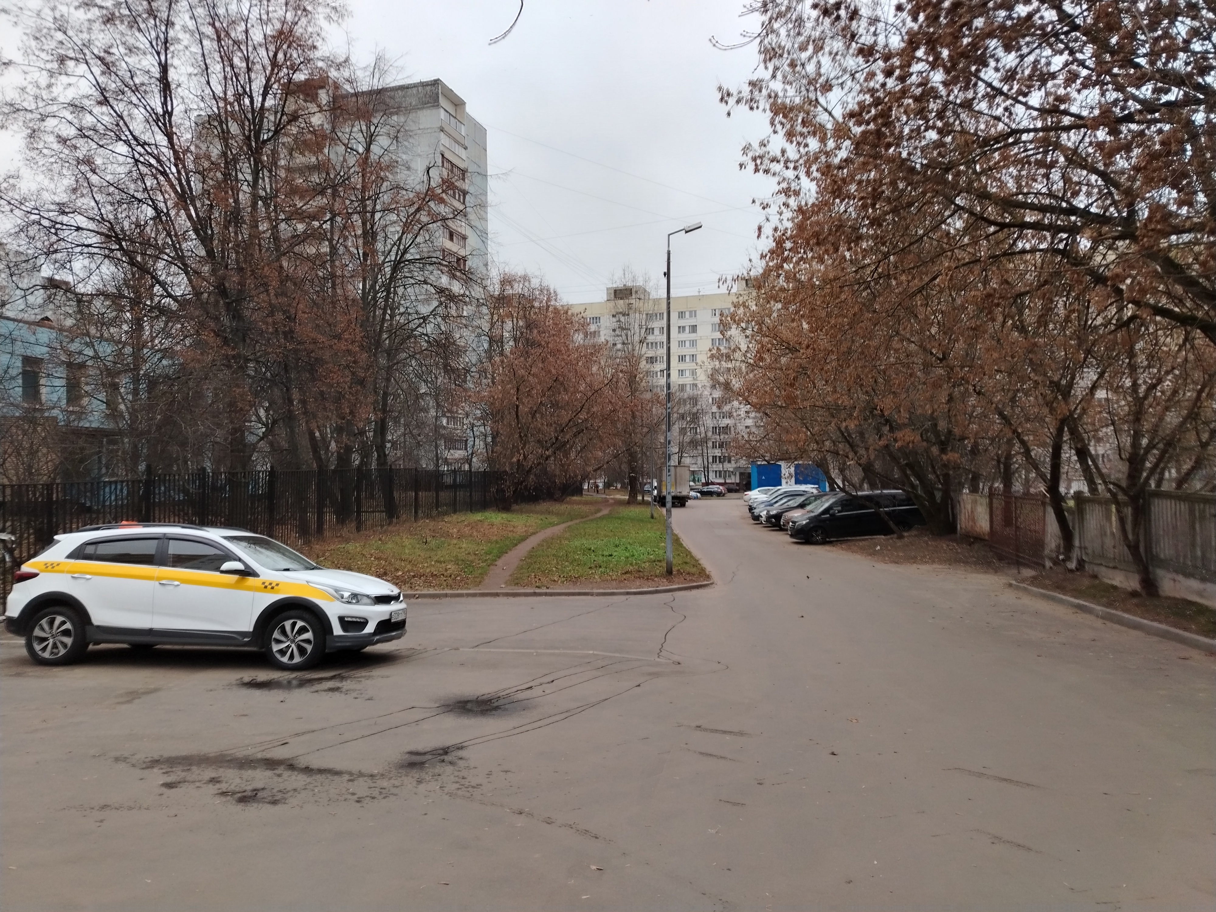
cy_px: 456
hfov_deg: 71.6
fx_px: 843
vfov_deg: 56.8
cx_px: 608
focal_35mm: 24
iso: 195
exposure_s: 1/100
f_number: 1.75
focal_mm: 5.25
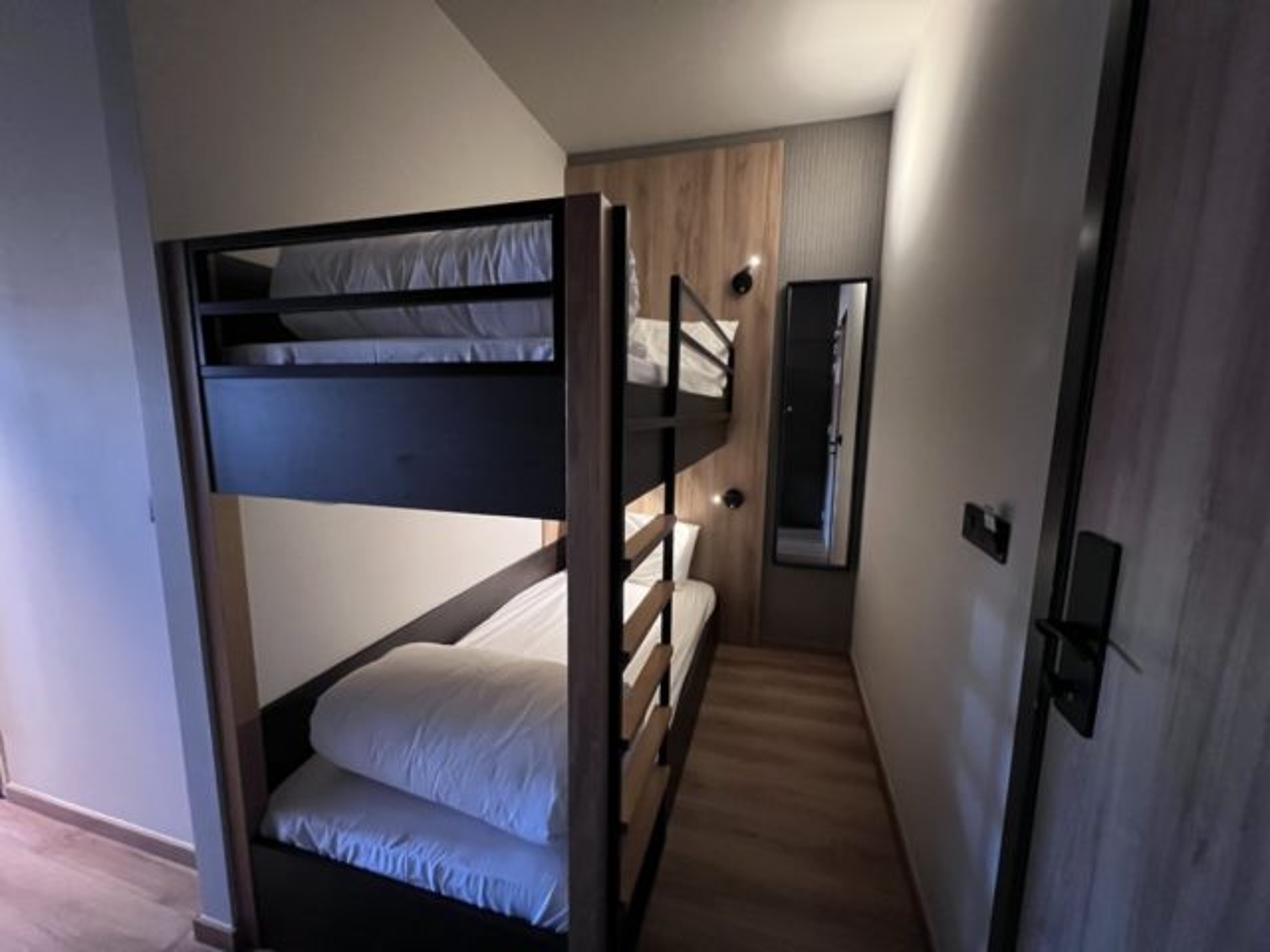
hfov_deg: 106.2
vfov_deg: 89.9
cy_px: 476
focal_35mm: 13
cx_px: 635
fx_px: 477
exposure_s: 1/34
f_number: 1.8
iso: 1000
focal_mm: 1.57
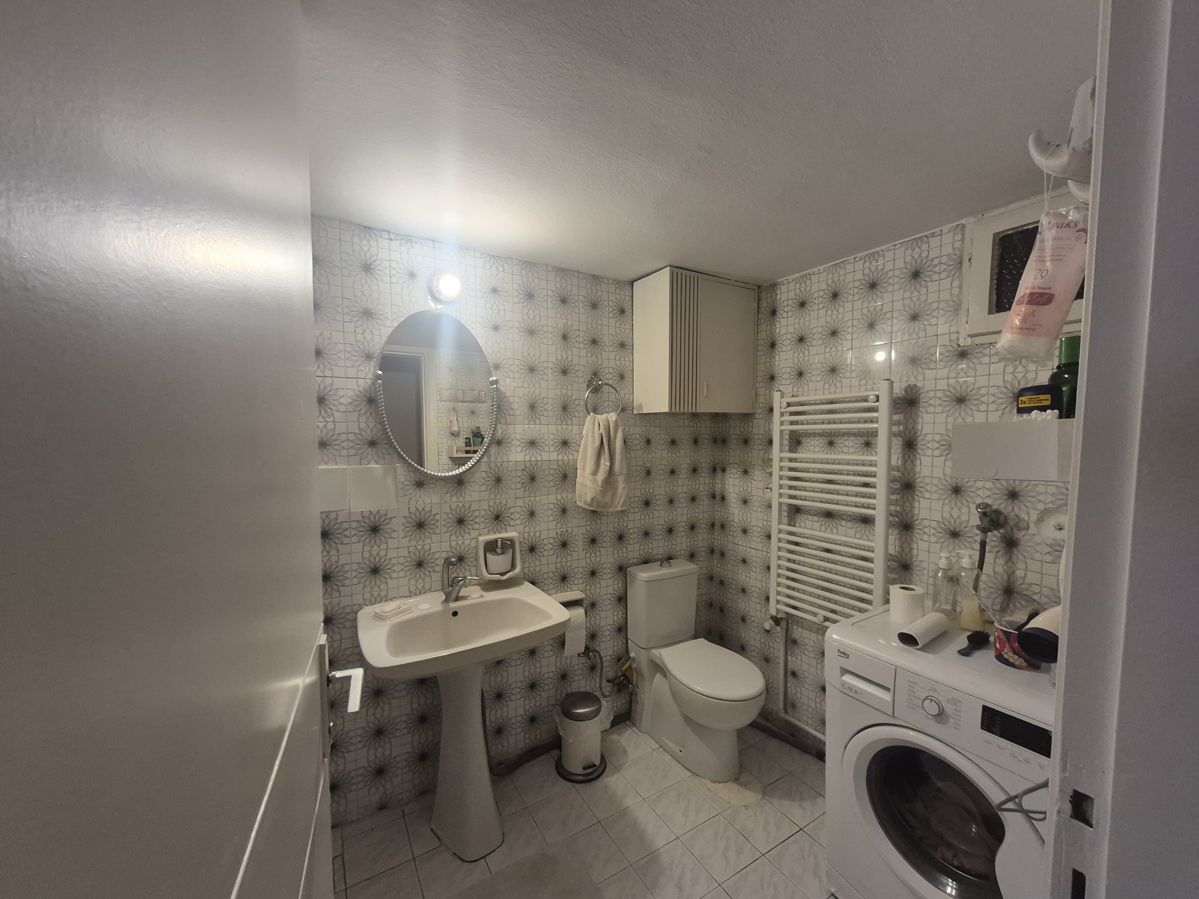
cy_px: 450
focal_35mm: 13
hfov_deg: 106.2
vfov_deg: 89.9
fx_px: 450
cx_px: 600
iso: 160
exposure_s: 1/50
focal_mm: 1.74
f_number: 2.2
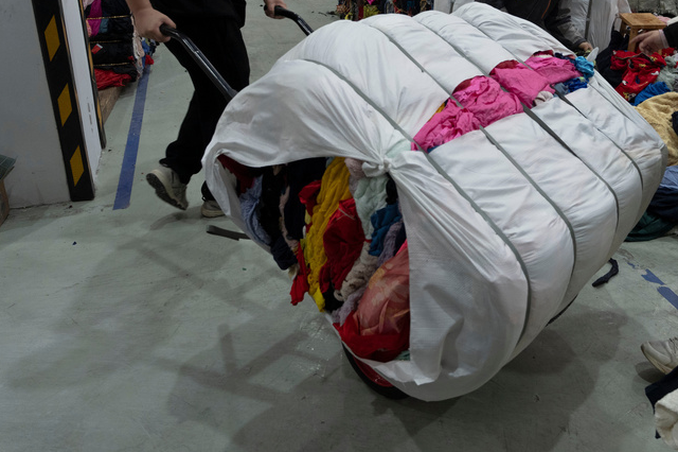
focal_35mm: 32
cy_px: 93
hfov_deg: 56.0
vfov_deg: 39.5
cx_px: 506
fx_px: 602
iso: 1250
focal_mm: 20
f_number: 4
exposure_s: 1/250
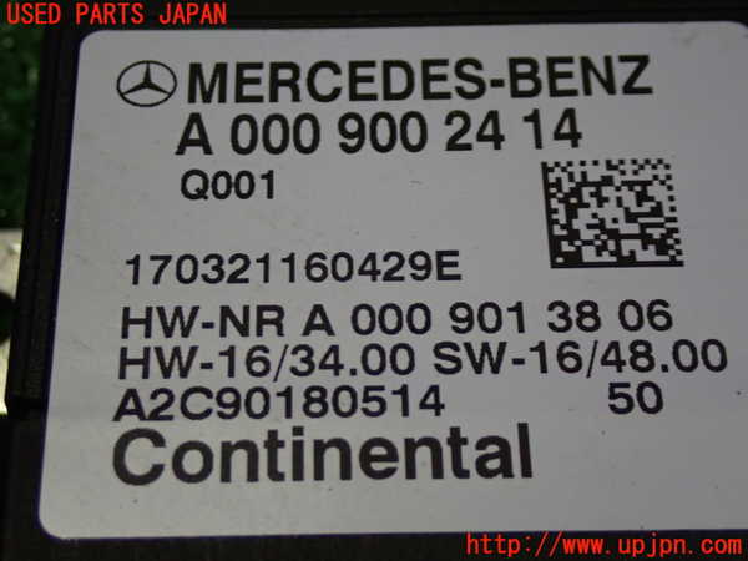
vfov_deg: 20.7
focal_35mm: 71
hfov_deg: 27.4
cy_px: 280
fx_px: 1534
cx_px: 374
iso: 800
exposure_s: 1/50
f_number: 3.9
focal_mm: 12.73
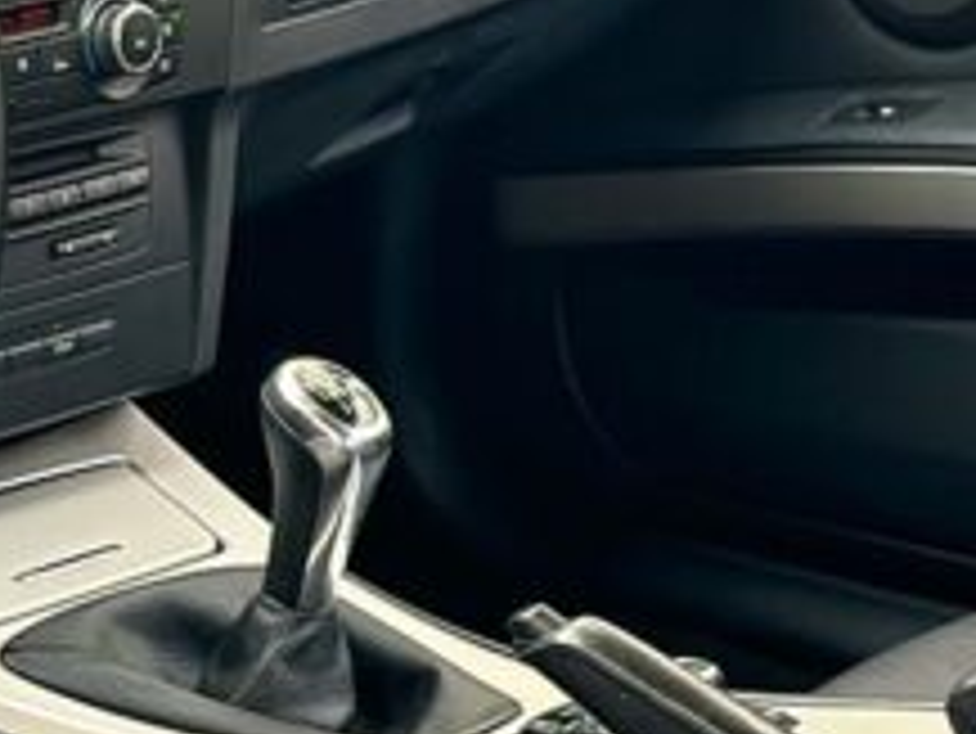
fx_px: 4993
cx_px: -99
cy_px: 522
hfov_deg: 11.0
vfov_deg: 8.4
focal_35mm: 177
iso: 80
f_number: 1.78
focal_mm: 6.86
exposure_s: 1/106
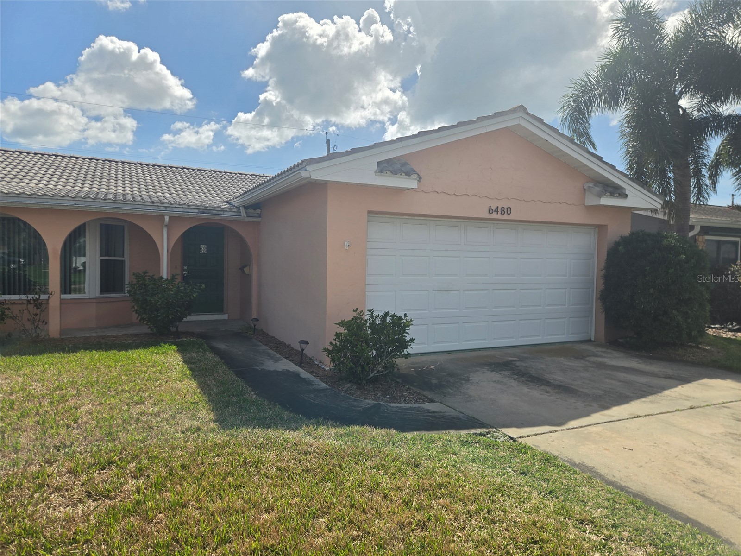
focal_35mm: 23
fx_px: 492
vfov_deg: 58.9
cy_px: 278
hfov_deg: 73.9
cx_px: 370
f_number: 1.8
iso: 25
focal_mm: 5.4
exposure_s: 1/2339
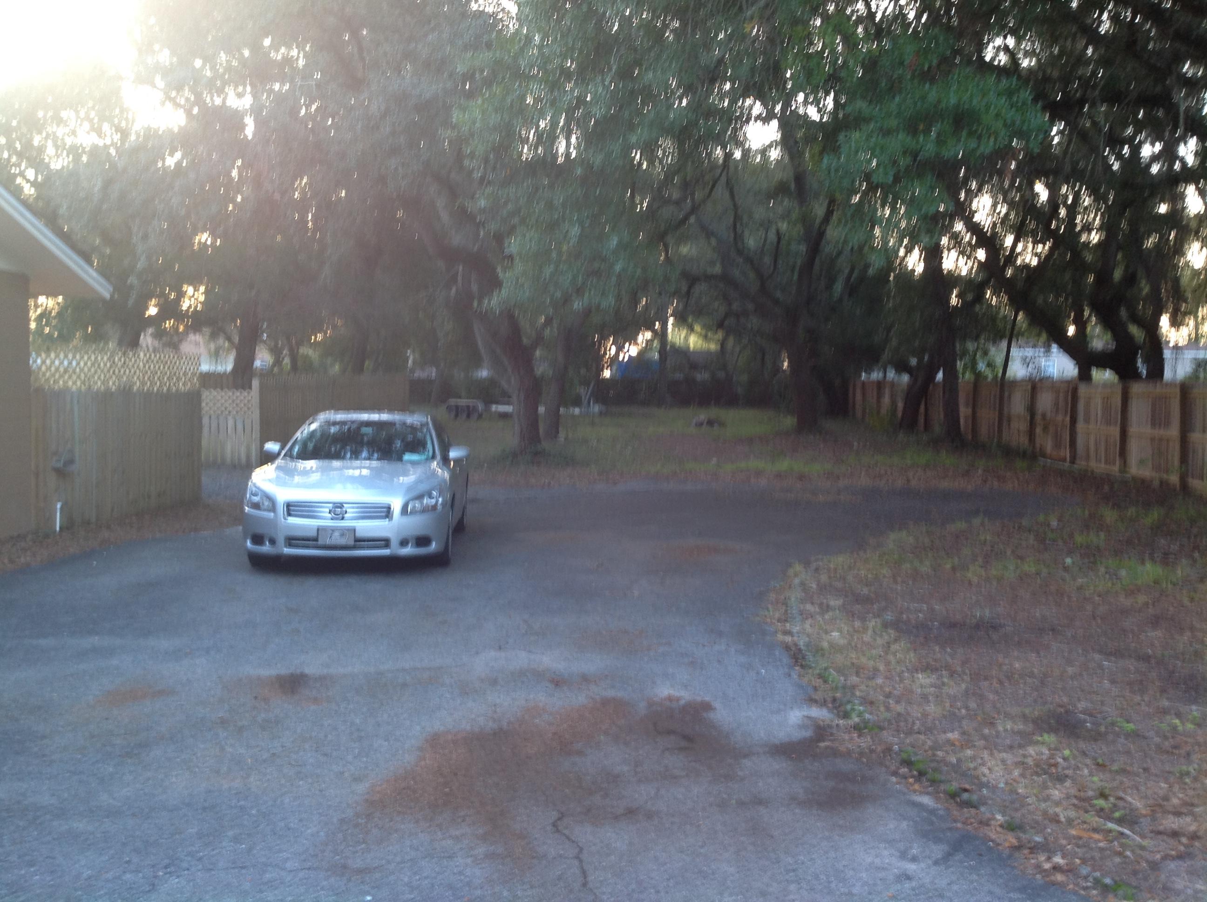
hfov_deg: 52.7
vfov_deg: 40.6
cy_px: 451
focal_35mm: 35
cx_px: 604
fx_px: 1219
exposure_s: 1/15
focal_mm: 4.28
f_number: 2.4
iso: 50
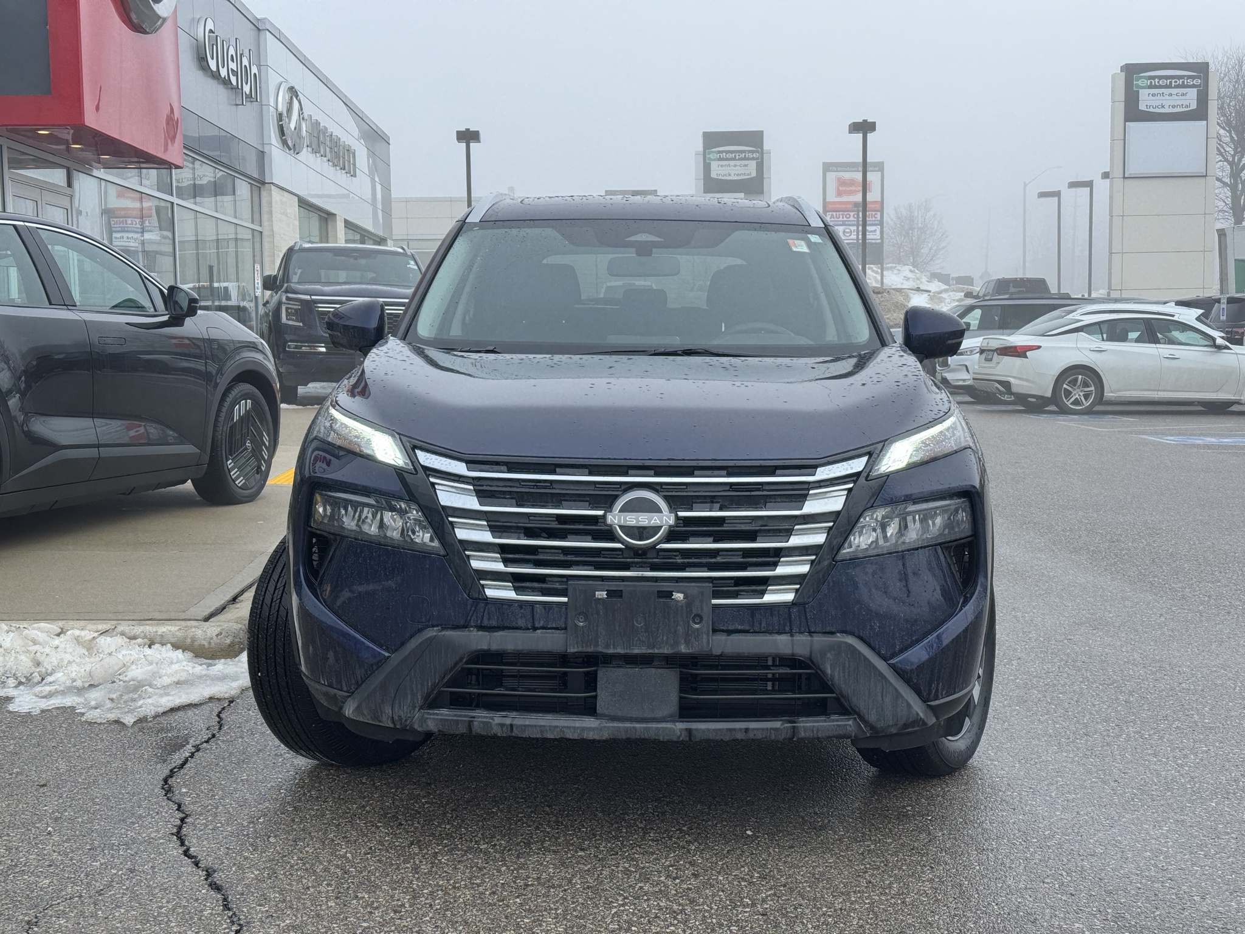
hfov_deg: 39.7
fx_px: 1726
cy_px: 467
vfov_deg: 30.3
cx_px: 622
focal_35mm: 48
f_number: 1.78
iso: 64
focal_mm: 6.76
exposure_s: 1/1869
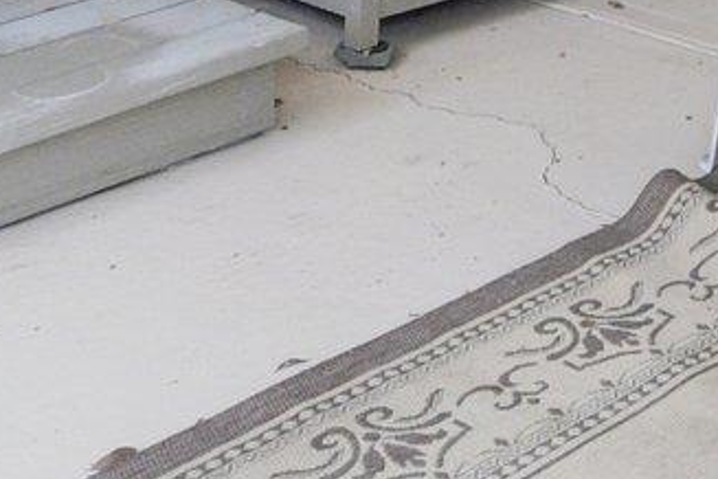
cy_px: -656
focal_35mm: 94
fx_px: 1875
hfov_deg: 20.5
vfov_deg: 11.9
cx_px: 828
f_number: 8
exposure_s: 1/50
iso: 400
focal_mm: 10
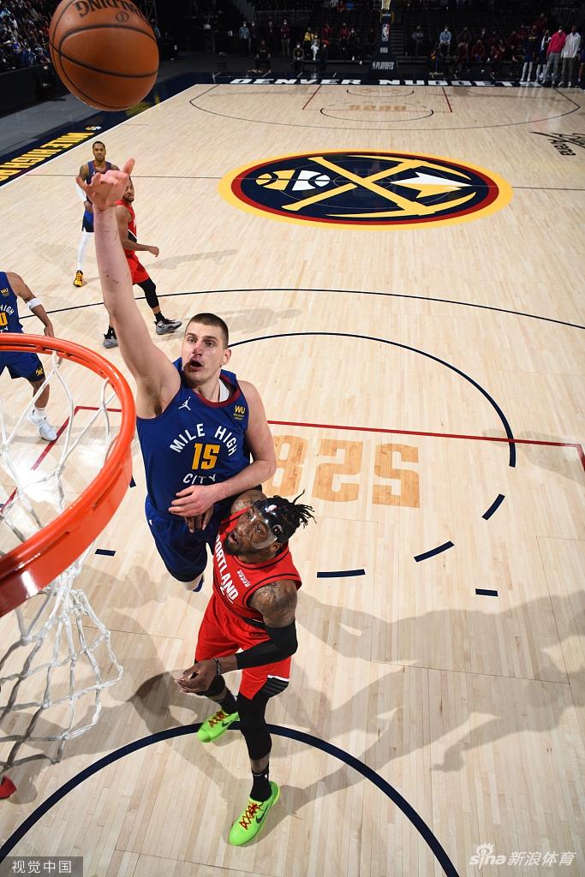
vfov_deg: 73.7
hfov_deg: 53.1
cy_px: 438
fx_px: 585
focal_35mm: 24
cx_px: 292
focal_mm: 24
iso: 250
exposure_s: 1/250
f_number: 8
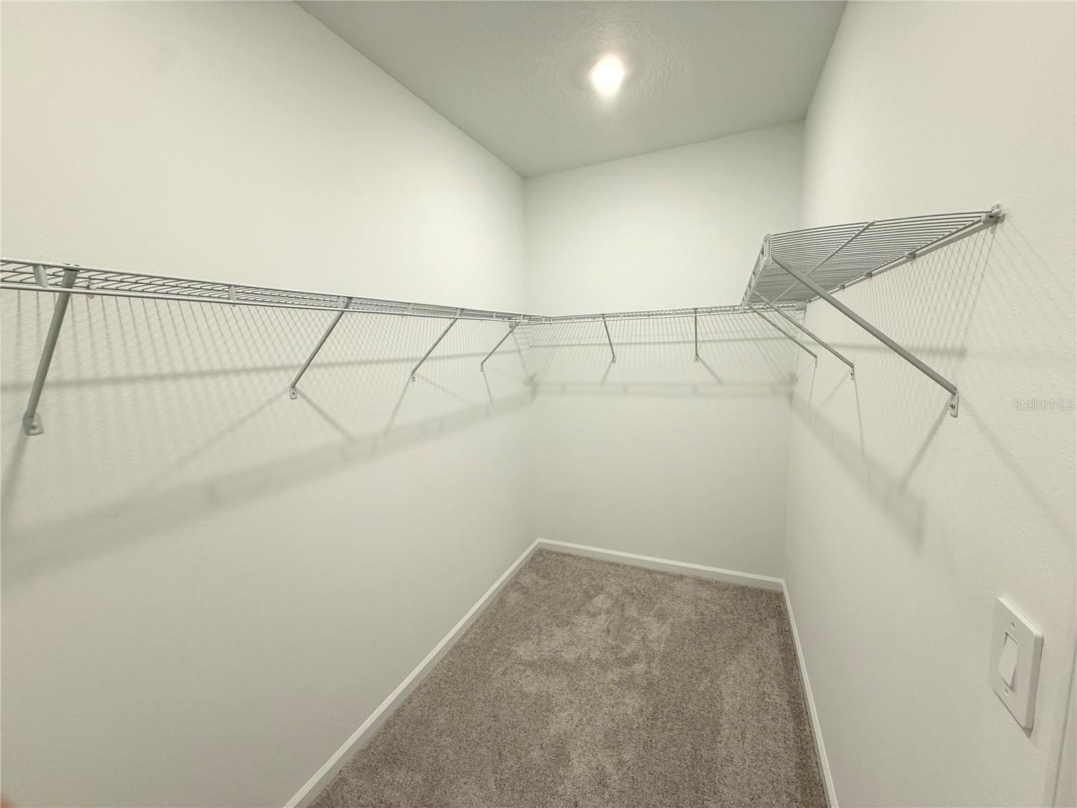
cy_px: 404
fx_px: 436
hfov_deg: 102.1
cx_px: 538
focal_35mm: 14
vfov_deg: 85.7
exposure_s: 1/120
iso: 160
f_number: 2.2
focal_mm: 2.22
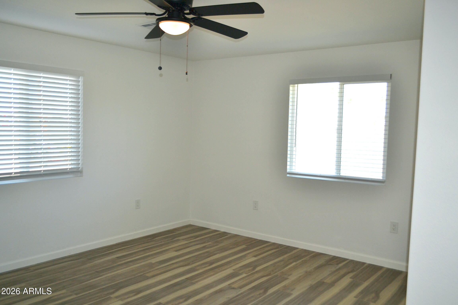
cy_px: 152
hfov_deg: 61.9
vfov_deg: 43.6
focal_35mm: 30
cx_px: 229
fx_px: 382
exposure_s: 1/125
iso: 180
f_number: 4
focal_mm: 20
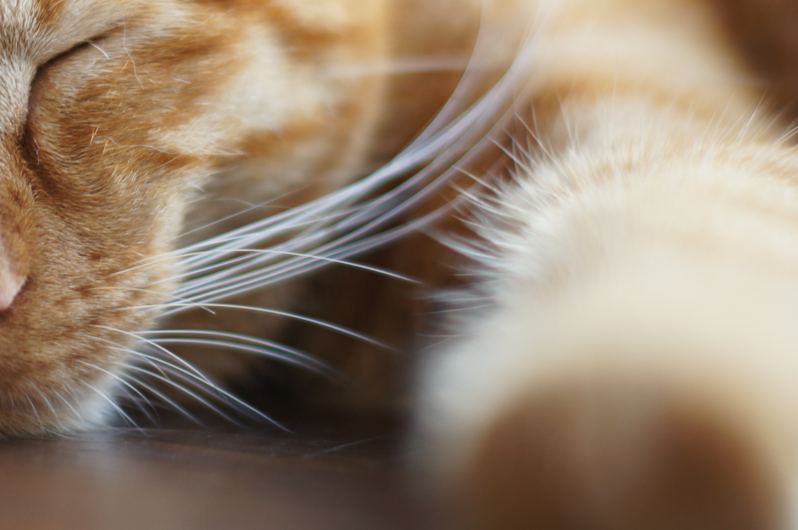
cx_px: 26
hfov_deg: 13.1
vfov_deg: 8.8
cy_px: 128
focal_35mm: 155
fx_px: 3432
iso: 160
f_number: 2
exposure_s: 1/80
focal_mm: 50
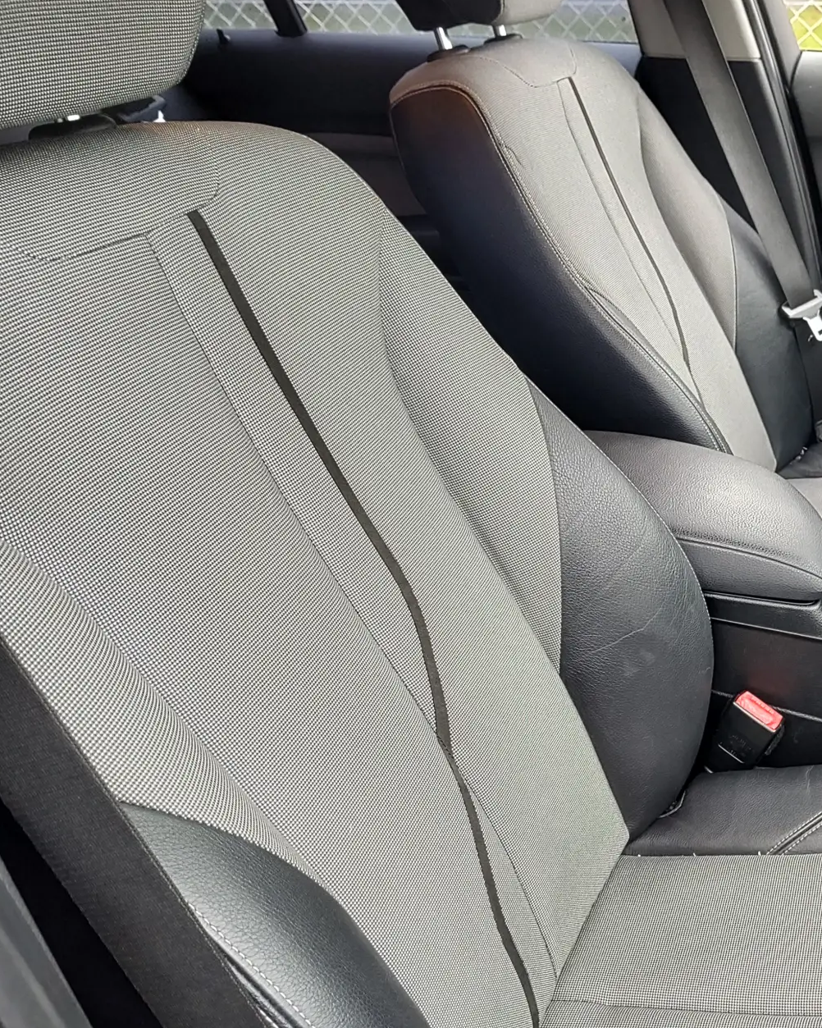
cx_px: 727
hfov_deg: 39.4
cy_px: 542
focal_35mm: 35
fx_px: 1065
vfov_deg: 51.5
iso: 338
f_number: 1.8
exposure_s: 1/50
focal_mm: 5.56
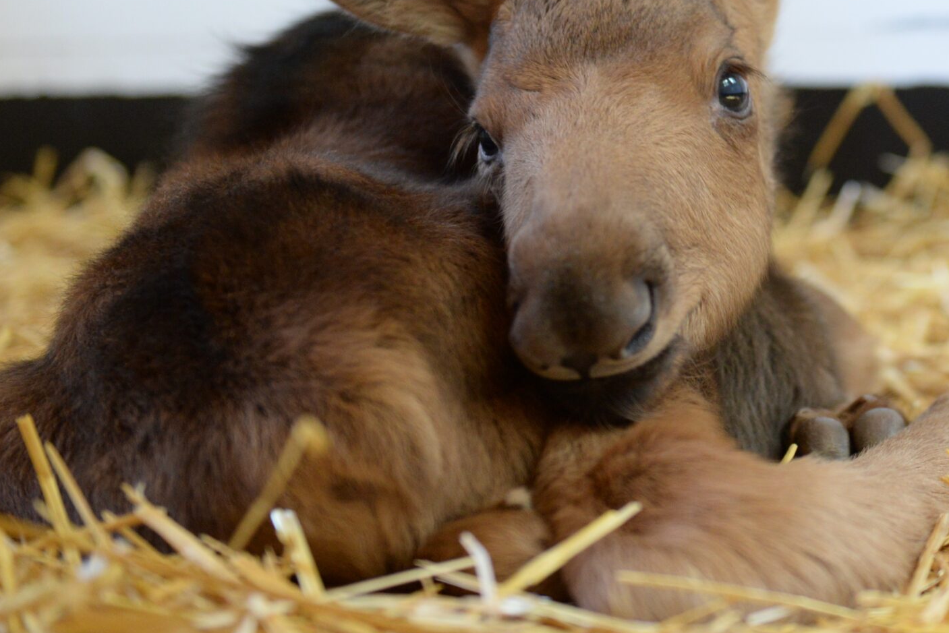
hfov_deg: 22.0
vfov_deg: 14.9
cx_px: 805
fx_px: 2399
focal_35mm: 91
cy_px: 102
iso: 2000
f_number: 2.8
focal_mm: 50
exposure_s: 1/80
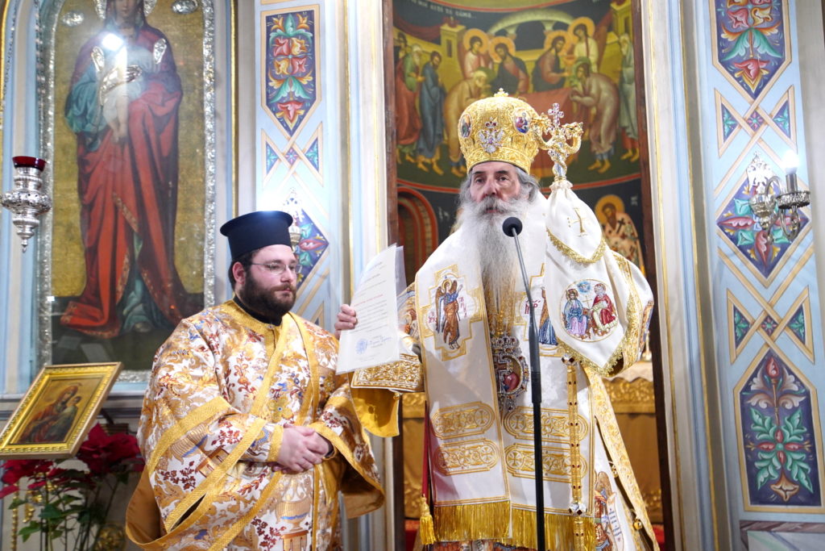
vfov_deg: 43.6
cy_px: 276
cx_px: 412
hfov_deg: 61.9
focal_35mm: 30
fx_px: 688
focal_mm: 30
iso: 2500
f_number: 3.2
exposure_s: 1/250
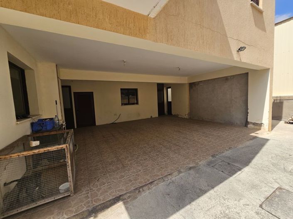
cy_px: 110
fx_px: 110
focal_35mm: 13
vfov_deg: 89.9
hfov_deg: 106.2
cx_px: 146
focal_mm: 2.2
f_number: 2.2
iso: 50
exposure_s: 1/1732
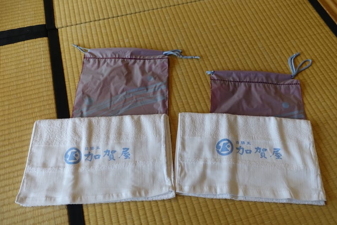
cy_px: 112
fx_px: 281
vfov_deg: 43.6
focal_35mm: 30
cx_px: 168
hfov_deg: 61.9
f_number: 2.8
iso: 125
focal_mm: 11
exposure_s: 1/50
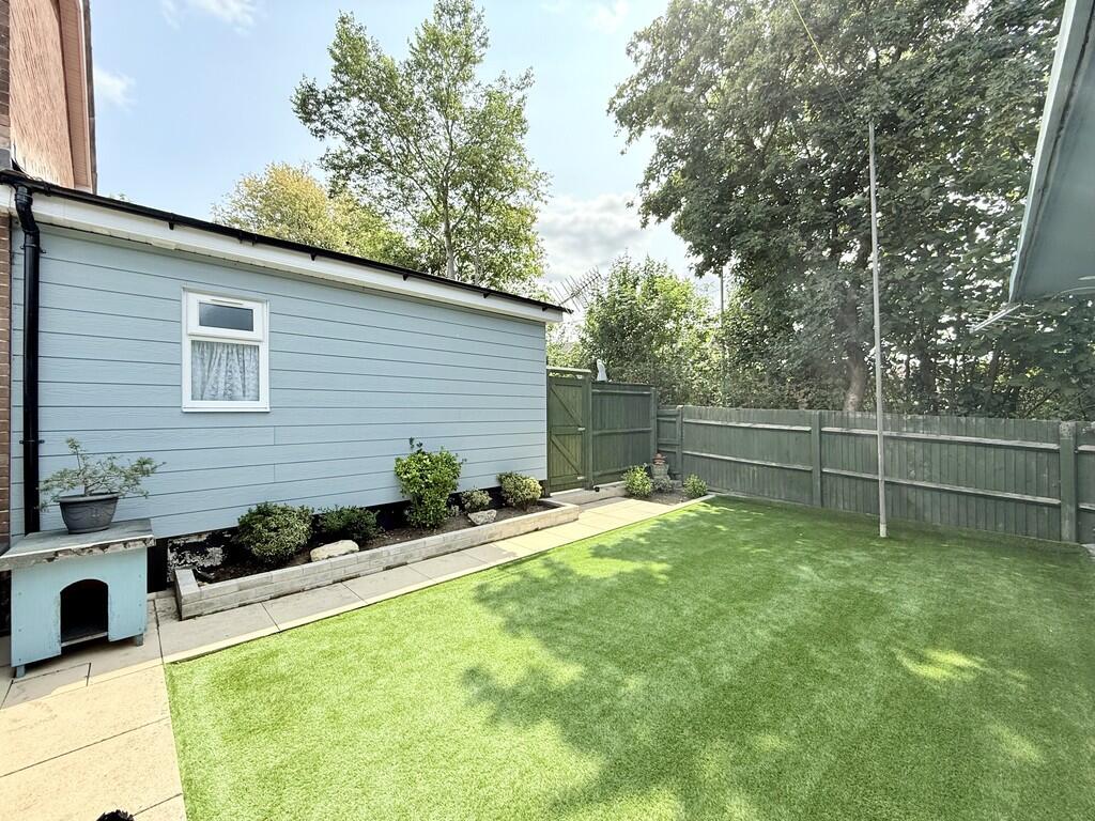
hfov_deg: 102.1
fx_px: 443
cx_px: 548
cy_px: 410
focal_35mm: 14
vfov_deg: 85.7
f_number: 2.2
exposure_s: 1/1001
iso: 64
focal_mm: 2.22
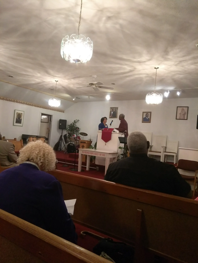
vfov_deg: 81.7
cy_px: 132
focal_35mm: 20
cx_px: 99
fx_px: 153
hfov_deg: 66.0
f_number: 2.2
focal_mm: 3.46
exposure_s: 1/24
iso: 761
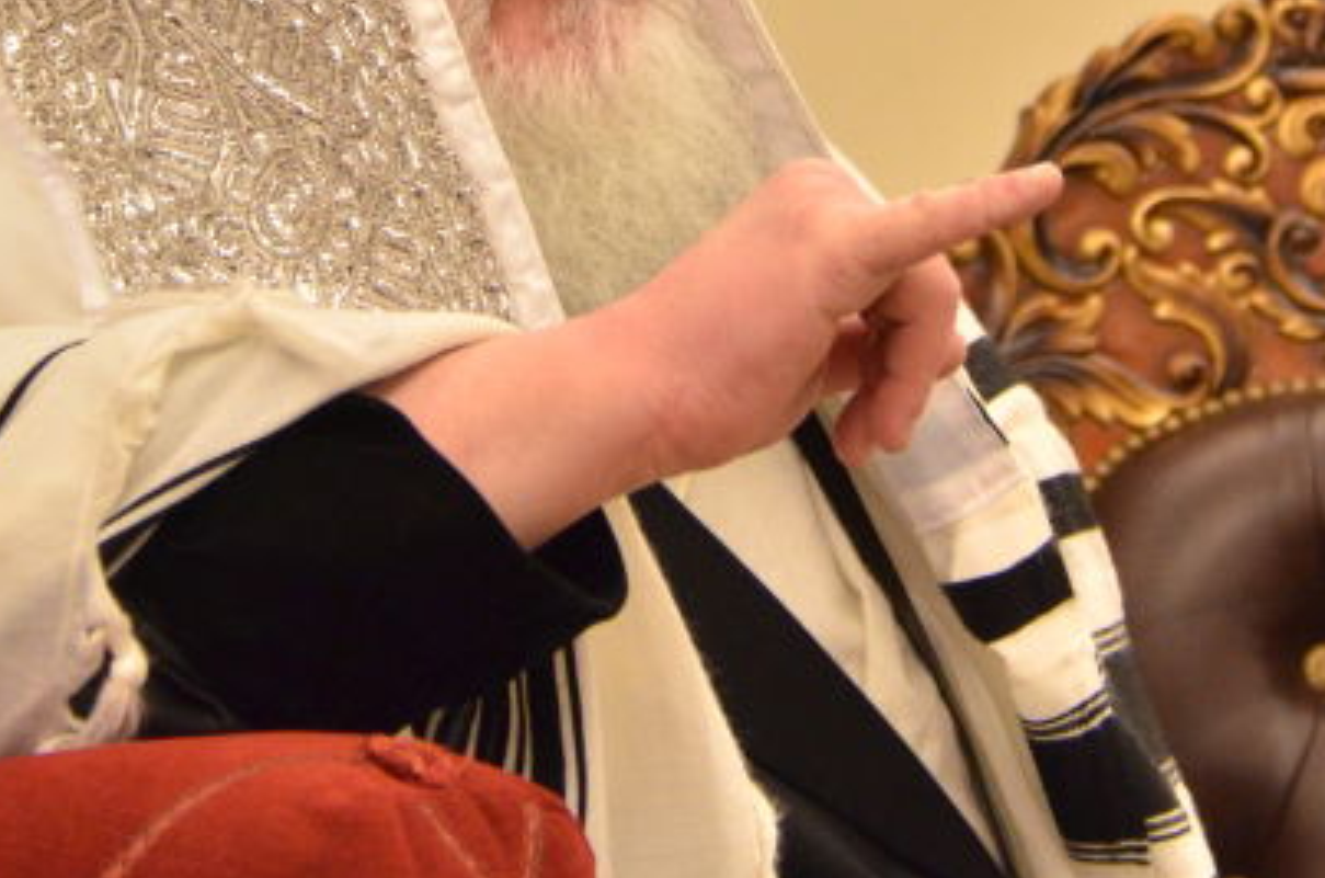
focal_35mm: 259
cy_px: -76
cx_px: 542
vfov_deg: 5.3
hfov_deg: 8.0
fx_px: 9514
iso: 1600
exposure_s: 1/200
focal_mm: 68
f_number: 5.6
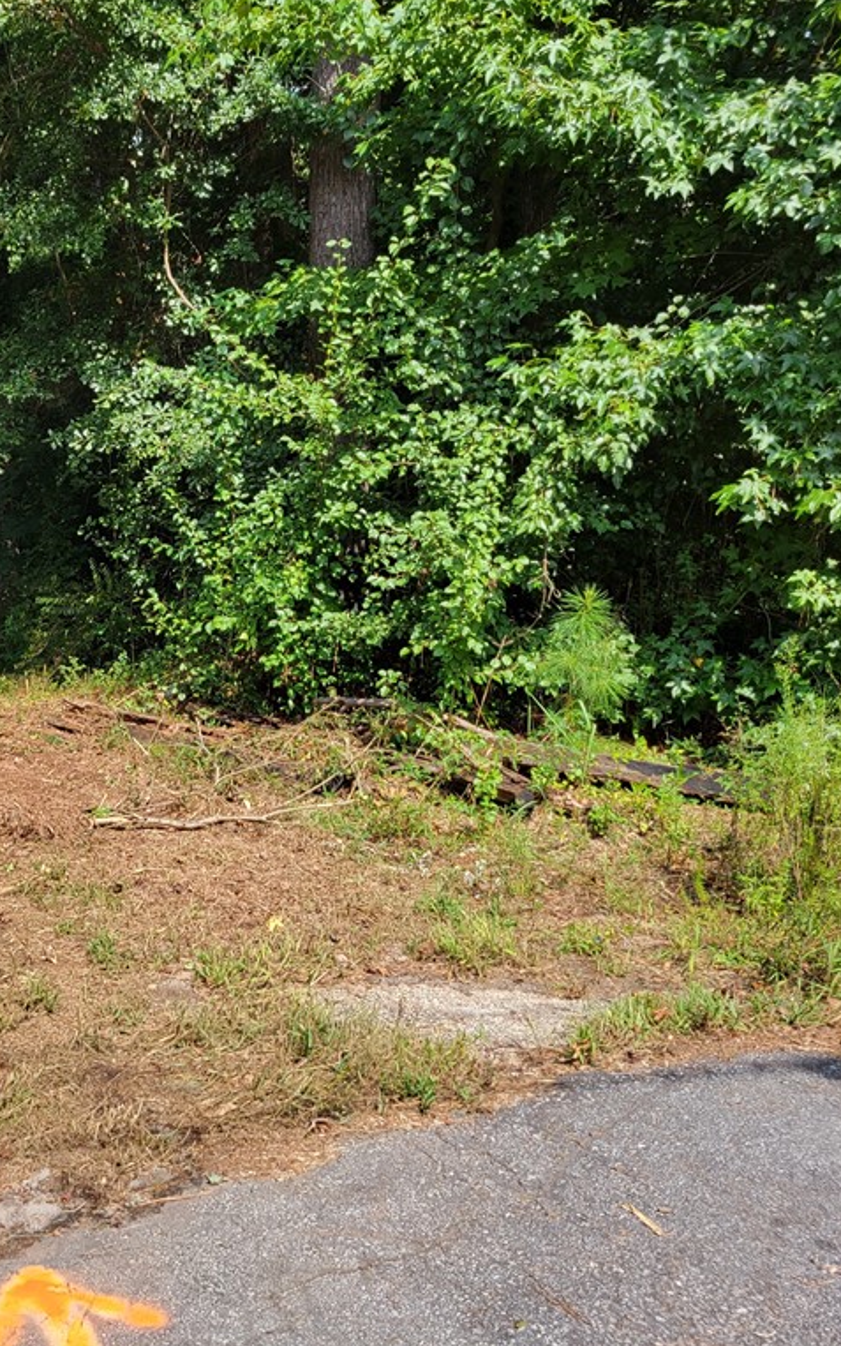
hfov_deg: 32.3
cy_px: 672
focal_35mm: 37
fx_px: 1357
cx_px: 41
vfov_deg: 52.7
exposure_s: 1/887
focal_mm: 5.4
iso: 40
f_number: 1.8
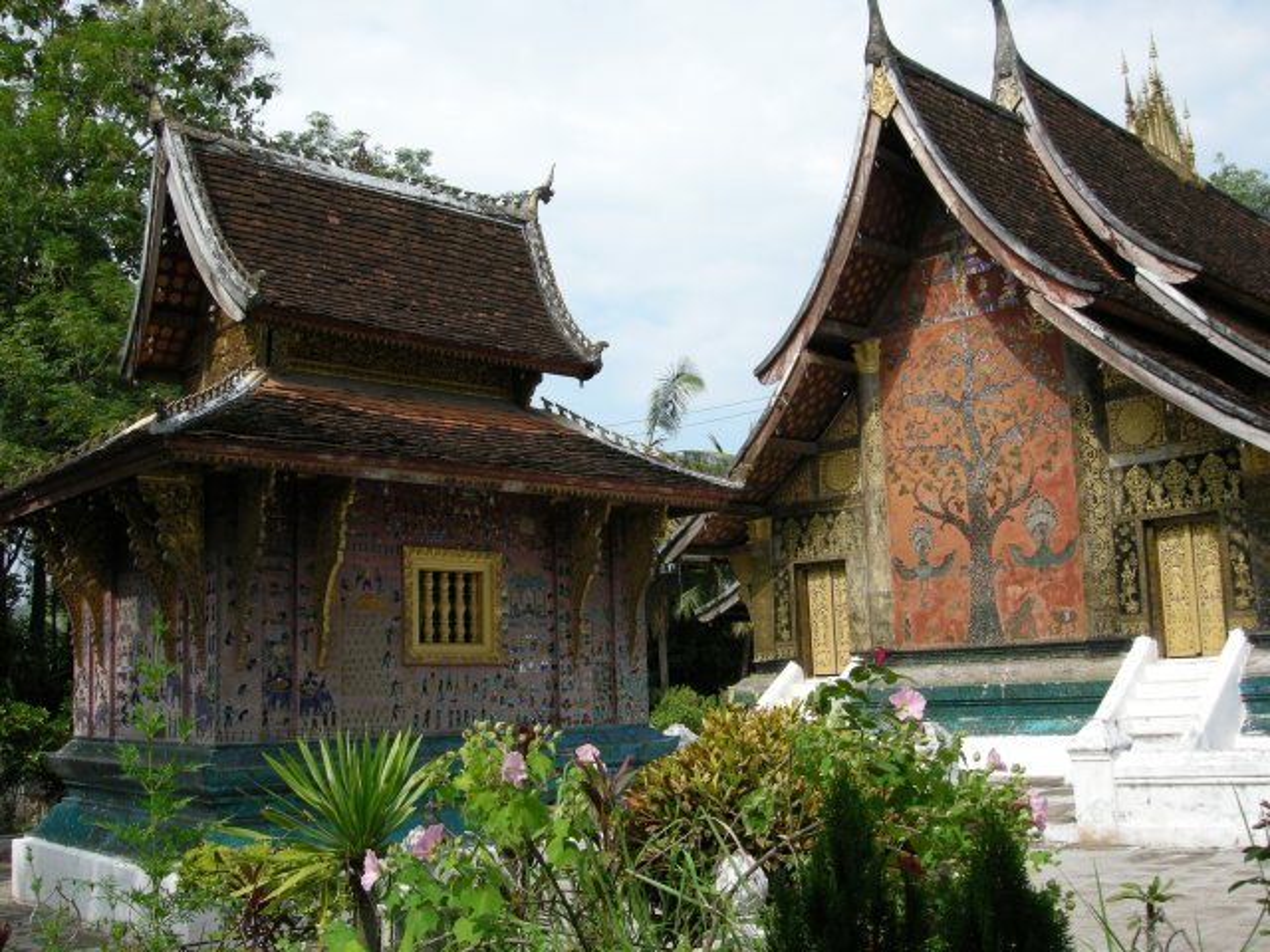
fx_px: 1321
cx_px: 635
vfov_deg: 39.7
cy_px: 476
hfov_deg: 51.4
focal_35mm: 36
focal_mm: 7.5
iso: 64
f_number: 5.4
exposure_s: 1/255
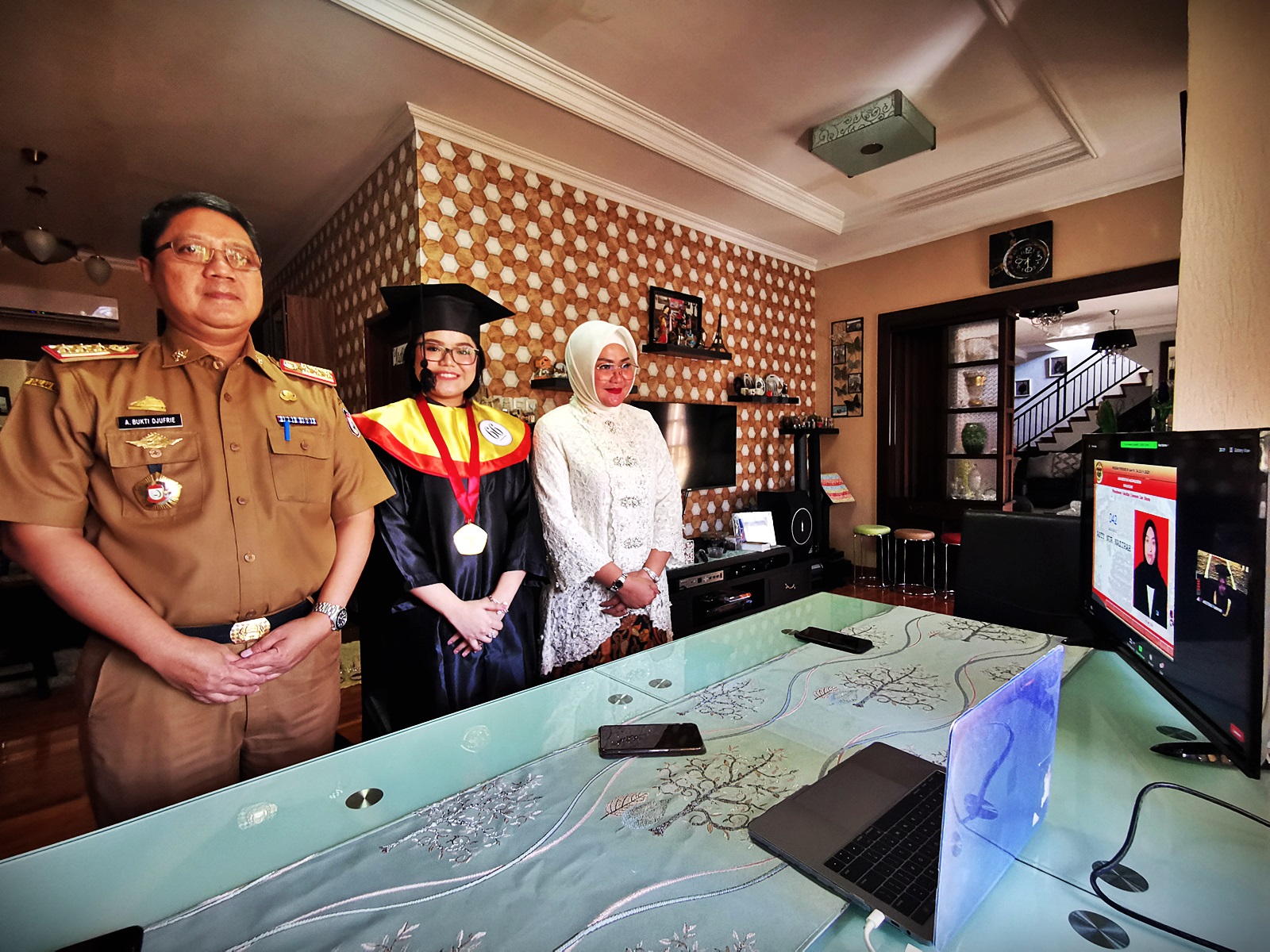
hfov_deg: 94.5
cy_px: 476
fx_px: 587
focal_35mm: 16
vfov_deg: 78.1
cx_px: 635
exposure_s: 1/33.3
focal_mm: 2.35
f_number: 2.2
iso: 500
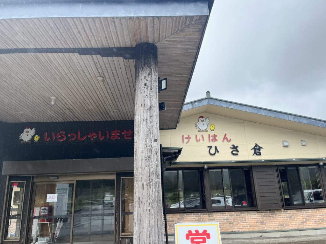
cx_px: 163
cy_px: 122
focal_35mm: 26
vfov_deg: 53.1
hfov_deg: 67.3
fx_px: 245
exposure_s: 1/799
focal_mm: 5.1
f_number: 1.6
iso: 50
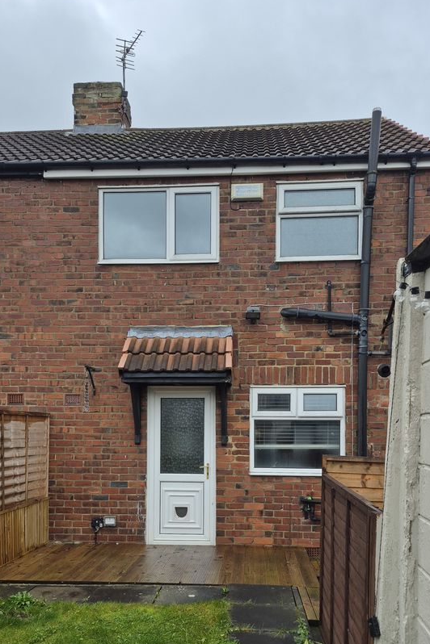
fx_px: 573
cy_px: 420
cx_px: 205
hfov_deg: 41.1
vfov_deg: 57.6
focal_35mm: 32
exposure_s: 1/180
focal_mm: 5.4
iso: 50
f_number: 1.8
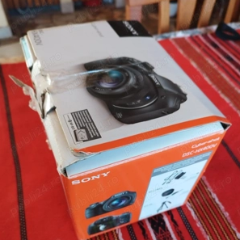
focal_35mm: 31
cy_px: 147
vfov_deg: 52.1
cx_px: 120
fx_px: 243
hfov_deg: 52.5
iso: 989
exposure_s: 1/33.3
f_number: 1.8
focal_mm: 6.24
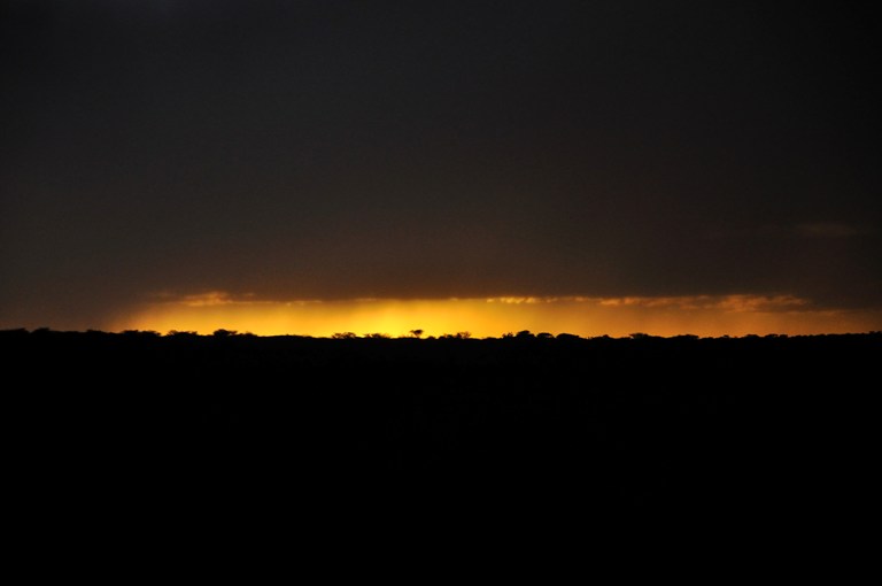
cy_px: 293
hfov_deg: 14.9
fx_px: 3377
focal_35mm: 138
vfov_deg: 9.9
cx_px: 441
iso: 800
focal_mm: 92
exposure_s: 1/1600
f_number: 5.6
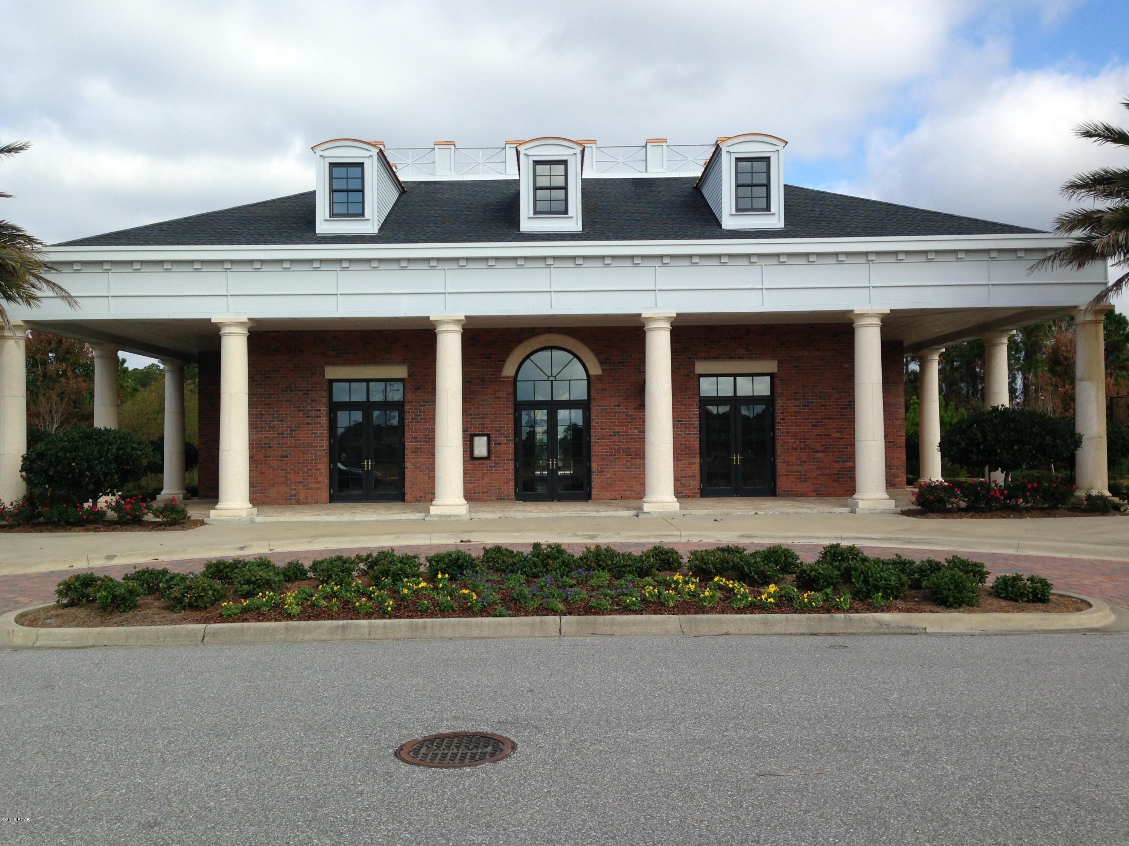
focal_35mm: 33
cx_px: 564
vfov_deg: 42.9
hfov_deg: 55.4
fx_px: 1076
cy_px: 423
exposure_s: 1/1232
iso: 50
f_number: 2.4
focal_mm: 4.12
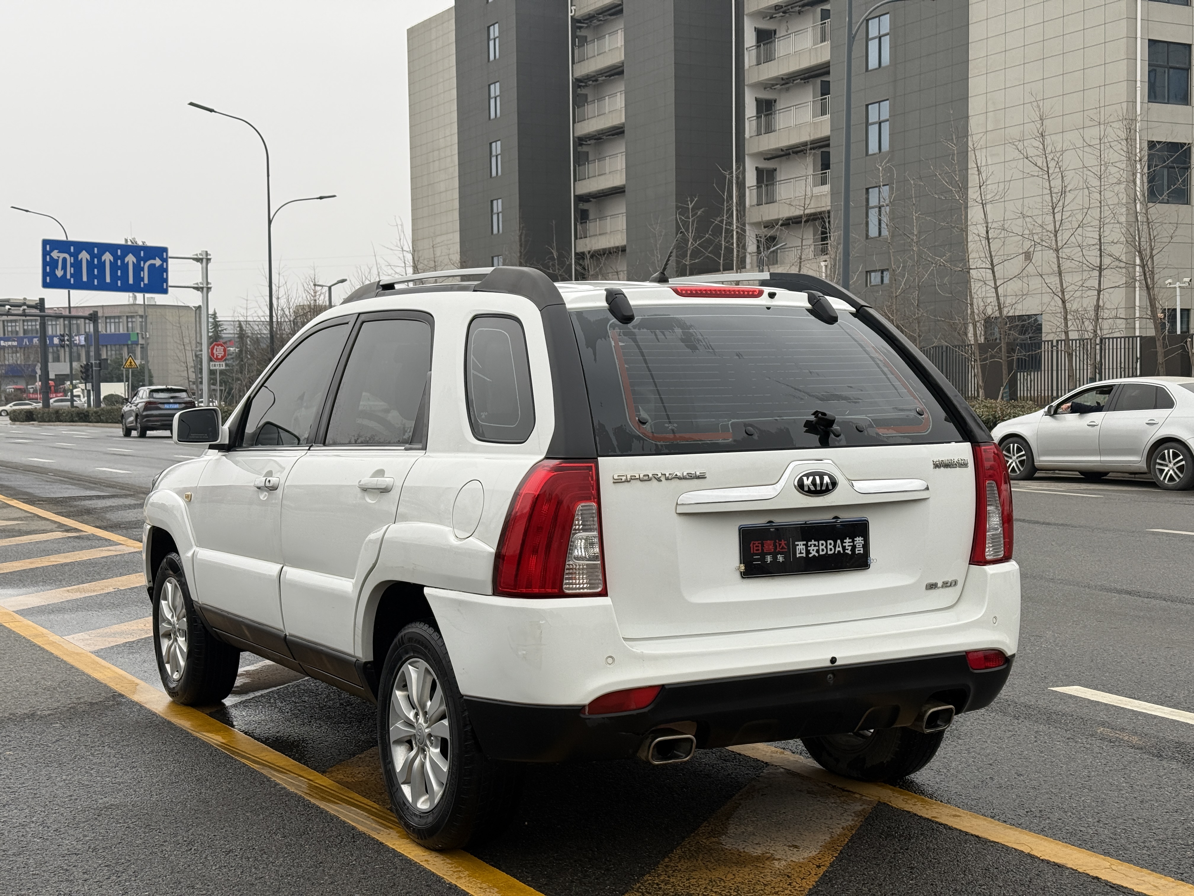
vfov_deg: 30.3
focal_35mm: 48
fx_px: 1656
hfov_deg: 39.7
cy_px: 448
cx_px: 597
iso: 64
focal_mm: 6.76
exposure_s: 1/561
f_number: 1.78
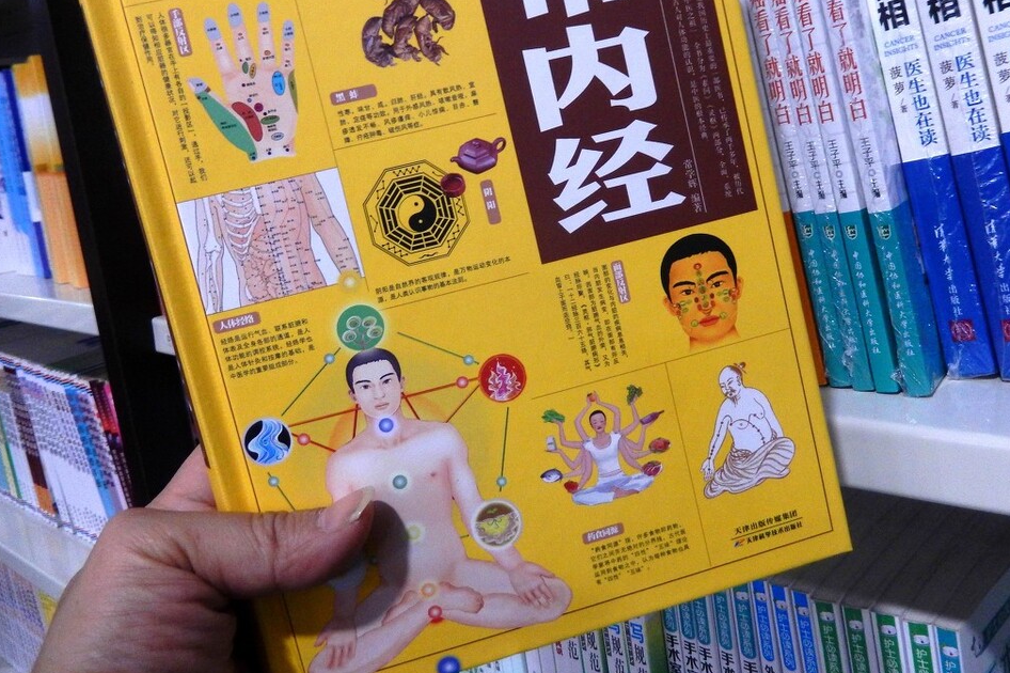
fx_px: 925
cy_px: 246
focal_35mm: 33
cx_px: 545
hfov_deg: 57.2
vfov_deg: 39.6
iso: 280
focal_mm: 4.5
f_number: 3.4
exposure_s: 1/30
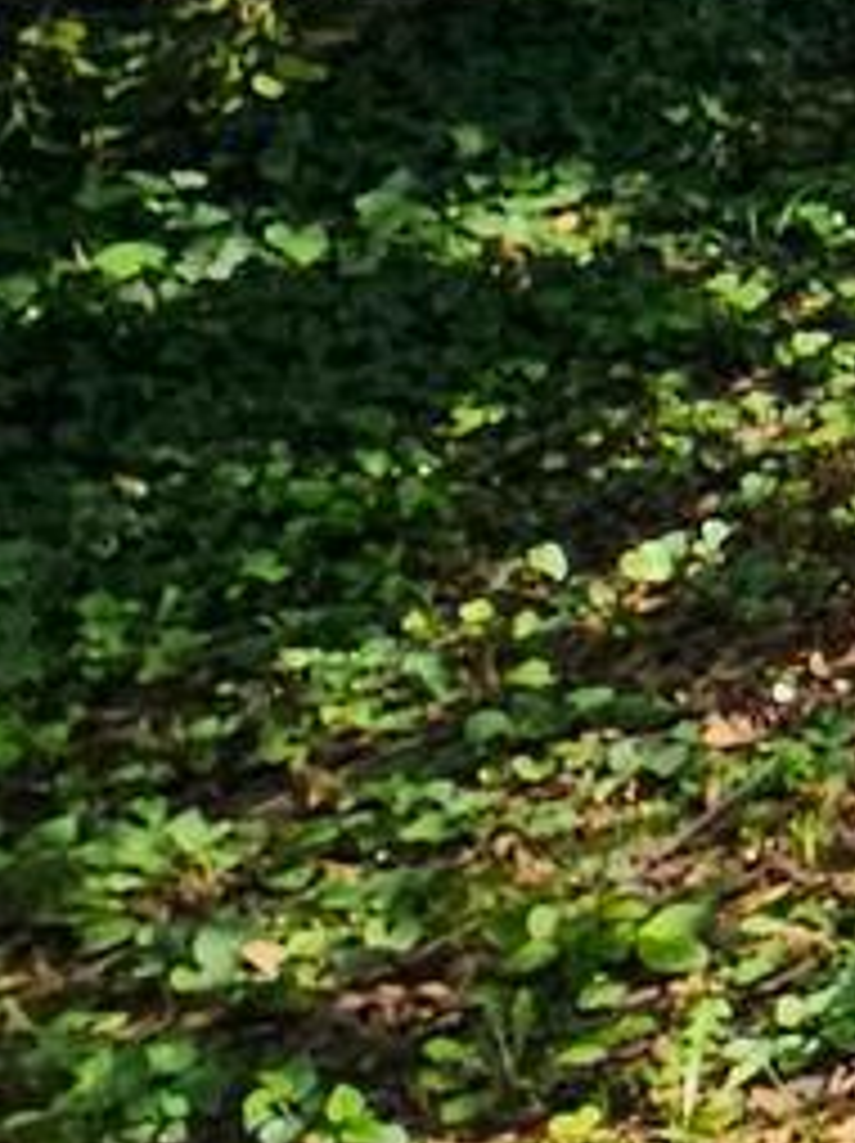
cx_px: 4100
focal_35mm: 105
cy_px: -644
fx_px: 3464
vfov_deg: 16.8
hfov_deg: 6.7
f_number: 2.2
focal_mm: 2.2
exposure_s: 1/1449
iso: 50
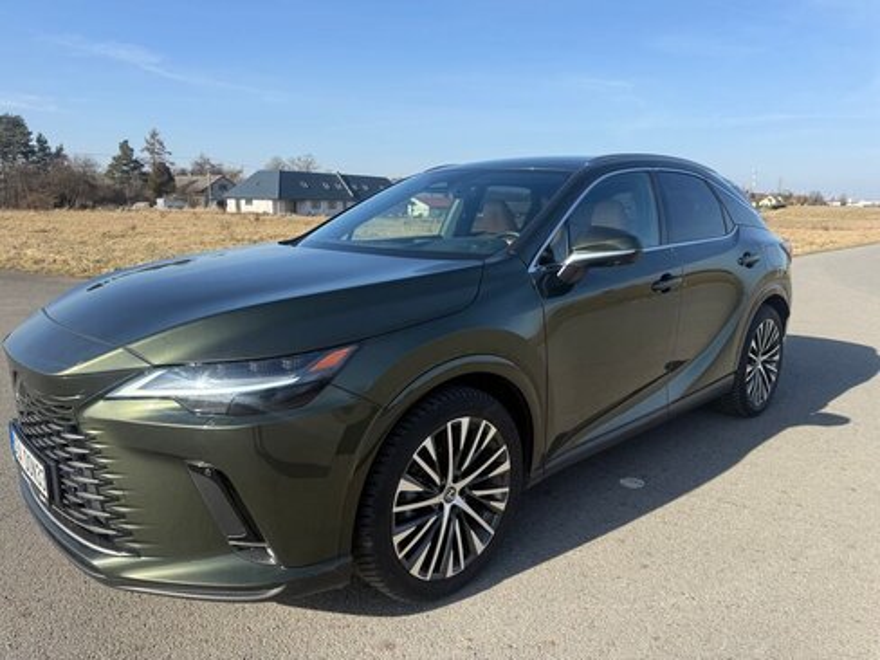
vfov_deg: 56.8
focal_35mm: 24
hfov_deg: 71.6
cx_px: 440
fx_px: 610
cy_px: 330
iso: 80
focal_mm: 6.76
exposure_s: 1/2703
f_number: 1.78
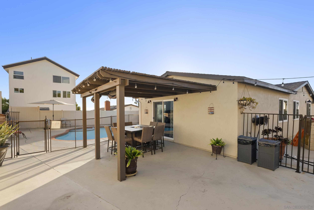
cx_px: 157
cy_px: 105
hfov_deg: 96.7
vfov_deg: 73.8
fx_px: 140
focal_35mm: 16
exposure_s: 1/400
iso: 500
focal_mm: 16
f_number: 8
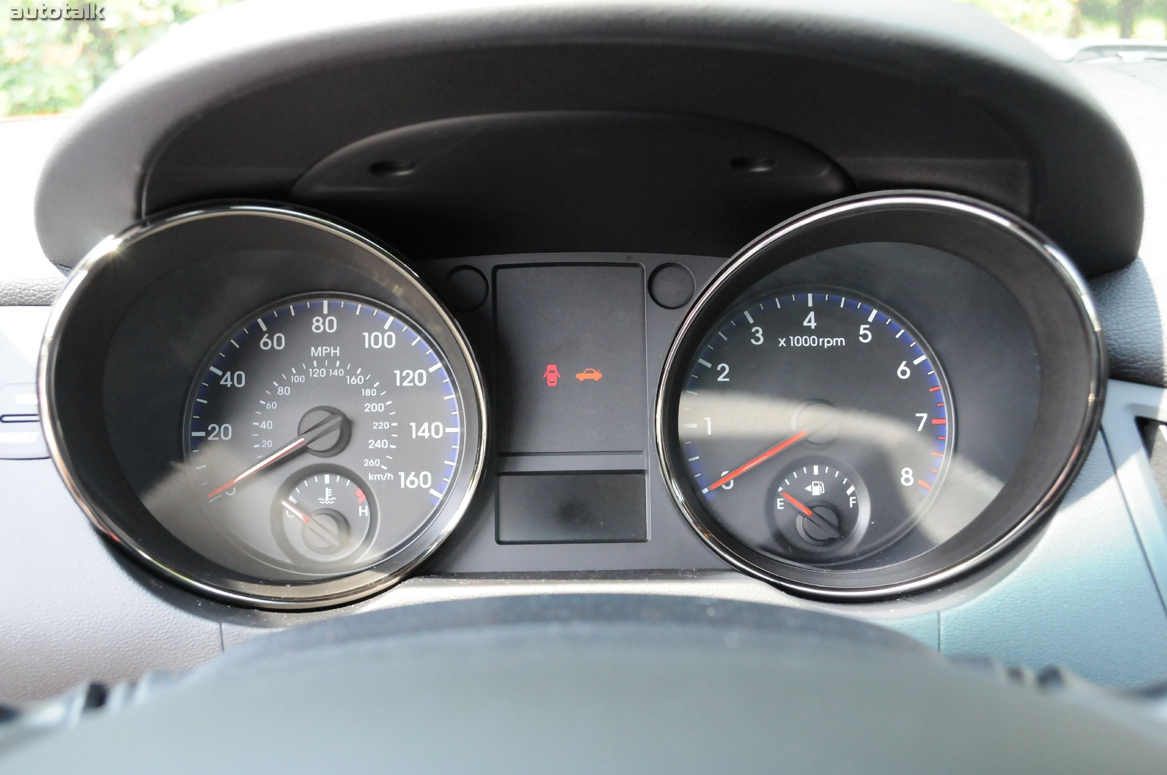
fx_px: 1263
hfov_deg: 49.6
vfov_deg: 34.1
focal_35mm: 39
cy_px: 388
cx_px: 584
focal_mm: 26
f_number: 5.6
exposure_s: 1/200
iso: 2000
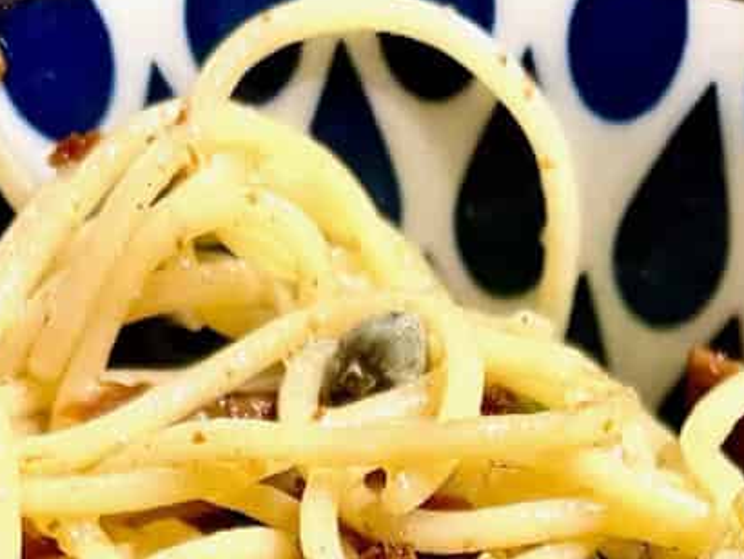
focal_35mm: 78
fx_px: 1677
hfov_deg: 25.0
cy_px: 1084
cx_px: 390
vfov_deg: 15.5
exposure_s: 1/60
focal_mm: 5.1
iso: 320
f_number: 1.6
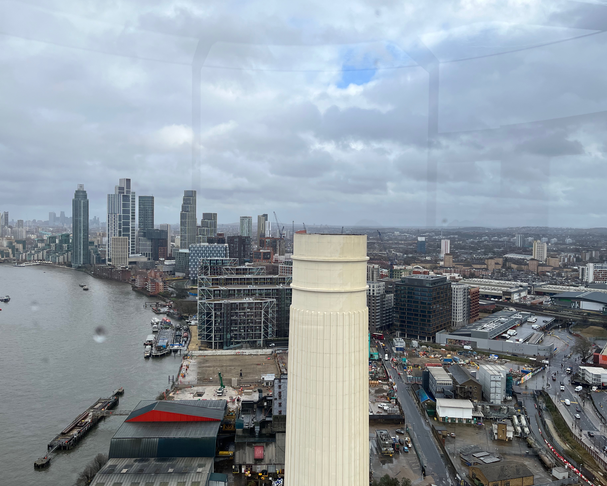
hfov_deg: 62.2
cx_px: 303
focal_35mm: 28
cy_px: 246
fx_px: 503
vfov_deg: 51.5
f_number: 1.6
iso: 50
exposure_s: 1/2410
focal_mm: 5.1
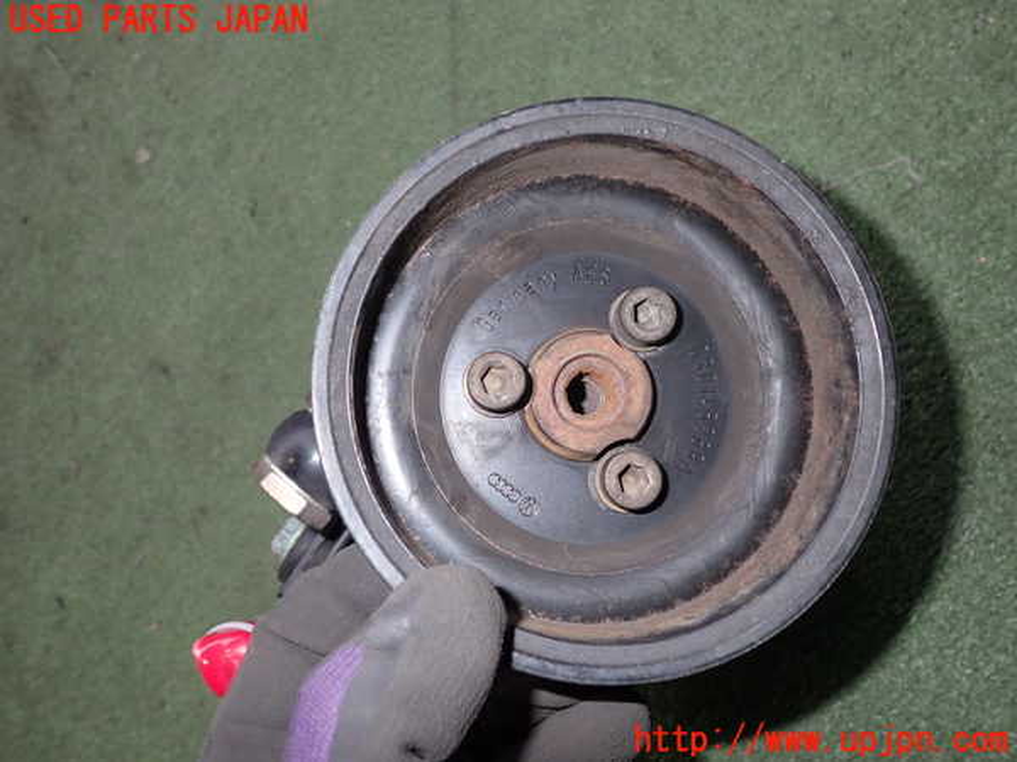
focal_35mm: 30
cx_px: 508
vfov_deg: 46.8
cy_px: 381
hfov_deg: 60.0
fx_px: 881
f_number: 6.3
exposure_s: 1/30
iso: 200
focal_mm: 5.4
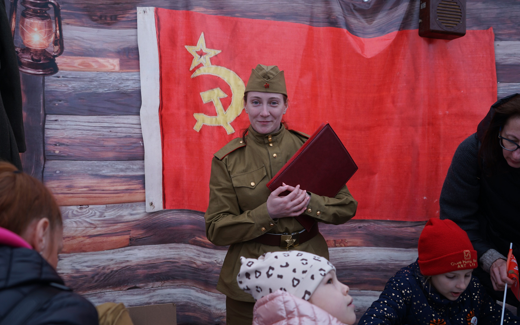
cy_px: 163
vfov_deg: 36.3
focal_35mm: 35
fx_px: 496
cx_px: 262
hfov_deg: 55.3
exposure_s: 1/80
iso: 100
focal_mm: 34
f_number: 4.5
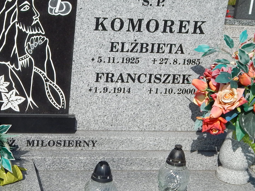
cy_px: 161
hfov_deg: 24.8
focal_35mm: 77
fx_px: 567
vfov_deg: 18.9
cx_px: 41
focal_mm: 5.6
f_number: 6.5
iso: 125
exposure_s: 1/800
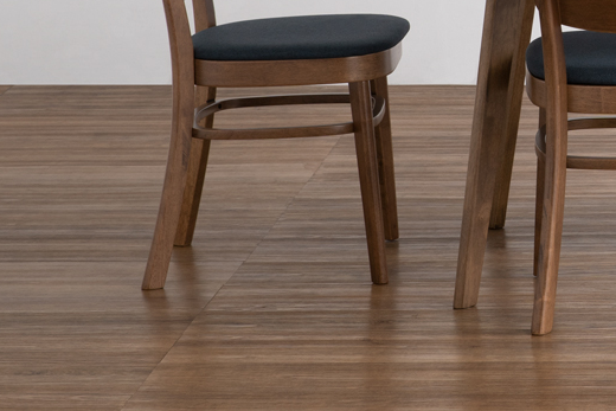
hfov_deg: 11.4
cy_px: -146
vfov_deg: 7.7
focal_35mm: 176
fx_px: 3012
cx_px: 750
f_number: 11
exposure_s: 1/125
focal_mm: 61
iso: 400
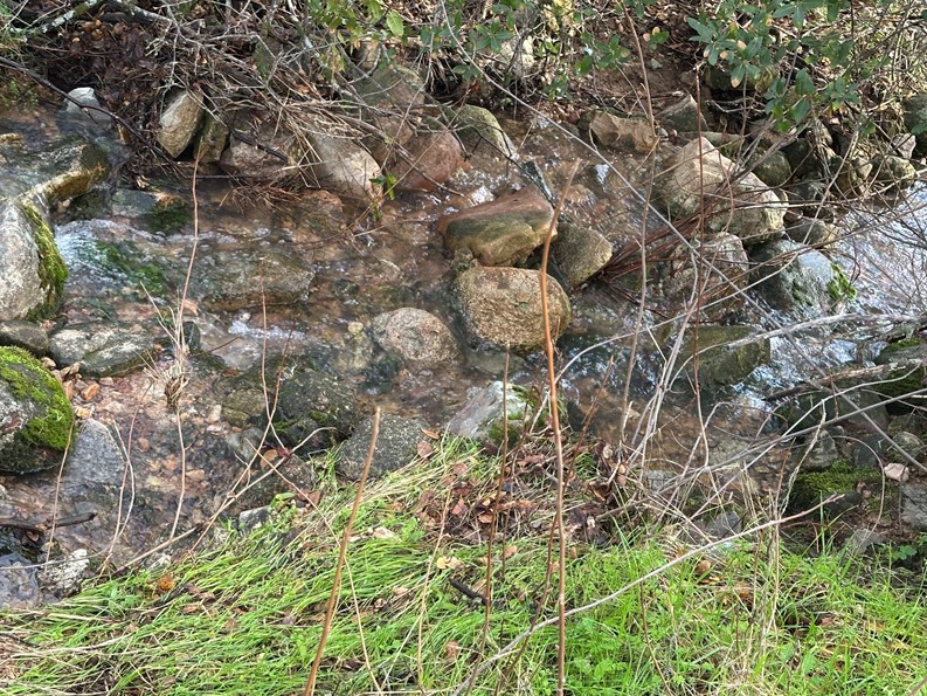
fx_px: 1661
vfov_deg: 23.7
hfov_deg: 31.2
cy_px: 366
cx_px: 431
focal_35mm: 62
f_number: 1.78
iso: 80
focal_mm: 6.86
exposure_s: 1/84
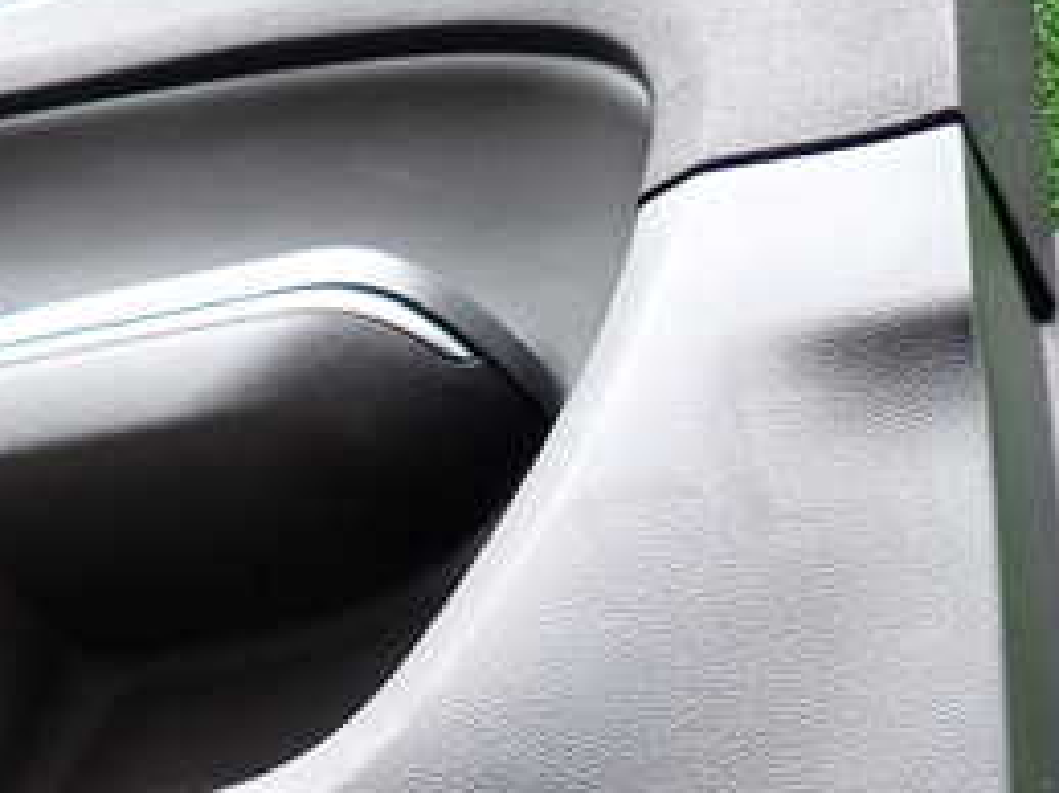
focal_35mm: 58
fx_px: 1774
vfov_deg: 24.1
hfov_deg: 32.6
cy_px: 797
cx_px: 262
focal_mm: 4.5
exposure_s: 1/60
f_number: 2
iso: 125
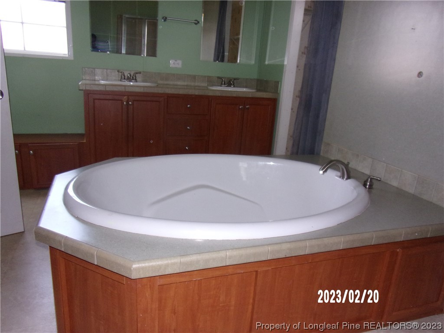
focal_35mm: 24
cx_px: 222
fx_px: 308
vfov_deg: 56.8
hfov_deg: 71.6
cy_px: 166
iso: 200
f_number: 3.3
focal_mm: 4.3
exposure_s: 1/34
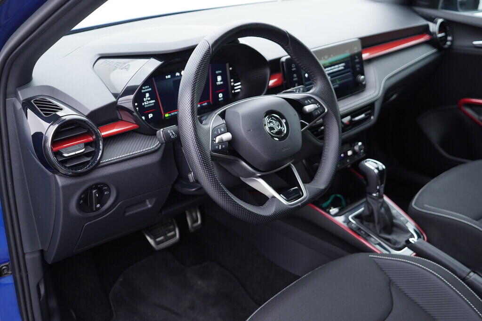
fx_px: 482
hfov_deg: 53.1
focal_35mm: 36
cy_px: 160
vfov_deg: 36.9
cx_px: 241
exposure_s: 1/40
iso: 250
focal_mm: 24
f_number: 2.8
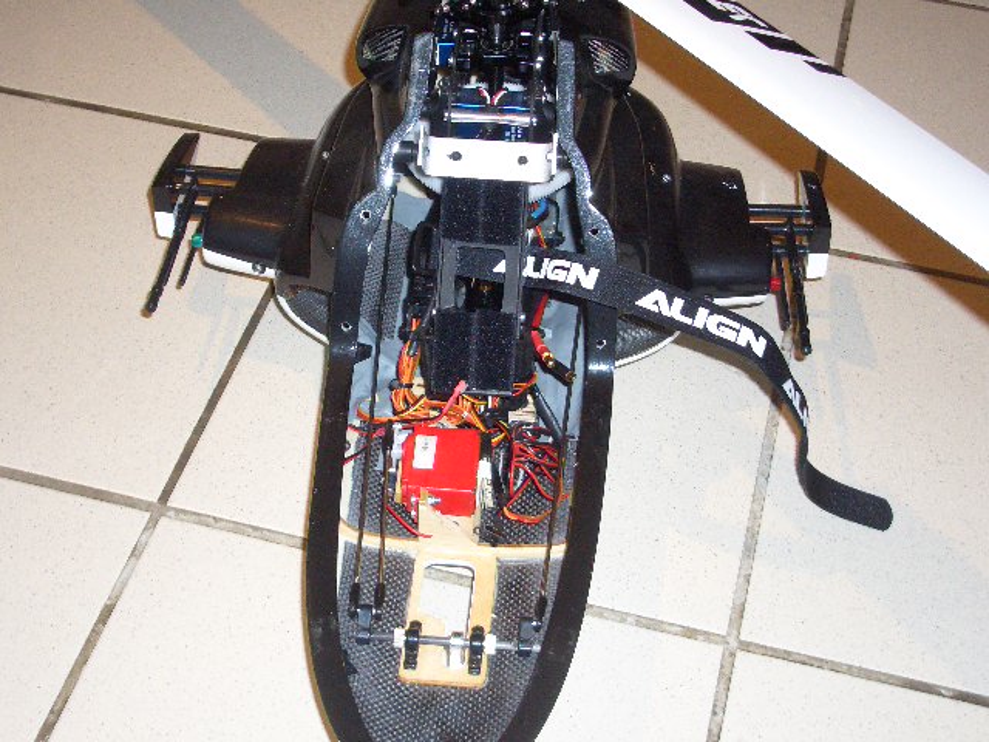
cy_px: 371
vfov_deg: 14.1
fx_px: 3000
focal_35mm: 105
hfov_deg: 18.7
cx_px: 494
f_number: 4.8
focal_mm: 17.4
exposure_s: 1/60
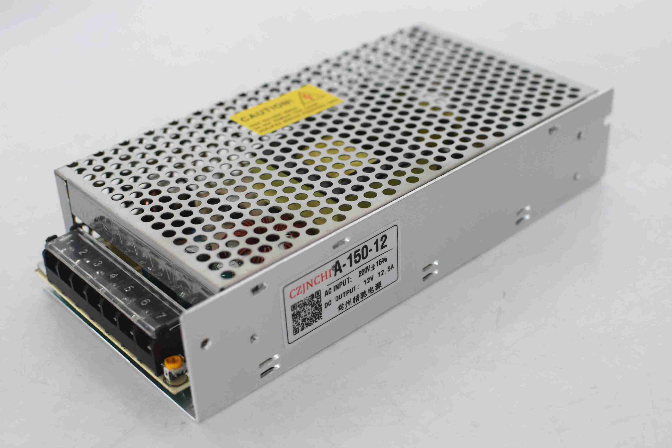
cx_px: 336
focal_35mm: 52
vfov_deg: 25.8
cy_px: 224
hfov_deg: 37.9
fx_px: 980
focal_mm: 35
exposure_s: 1/125
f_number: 4.5
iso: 800
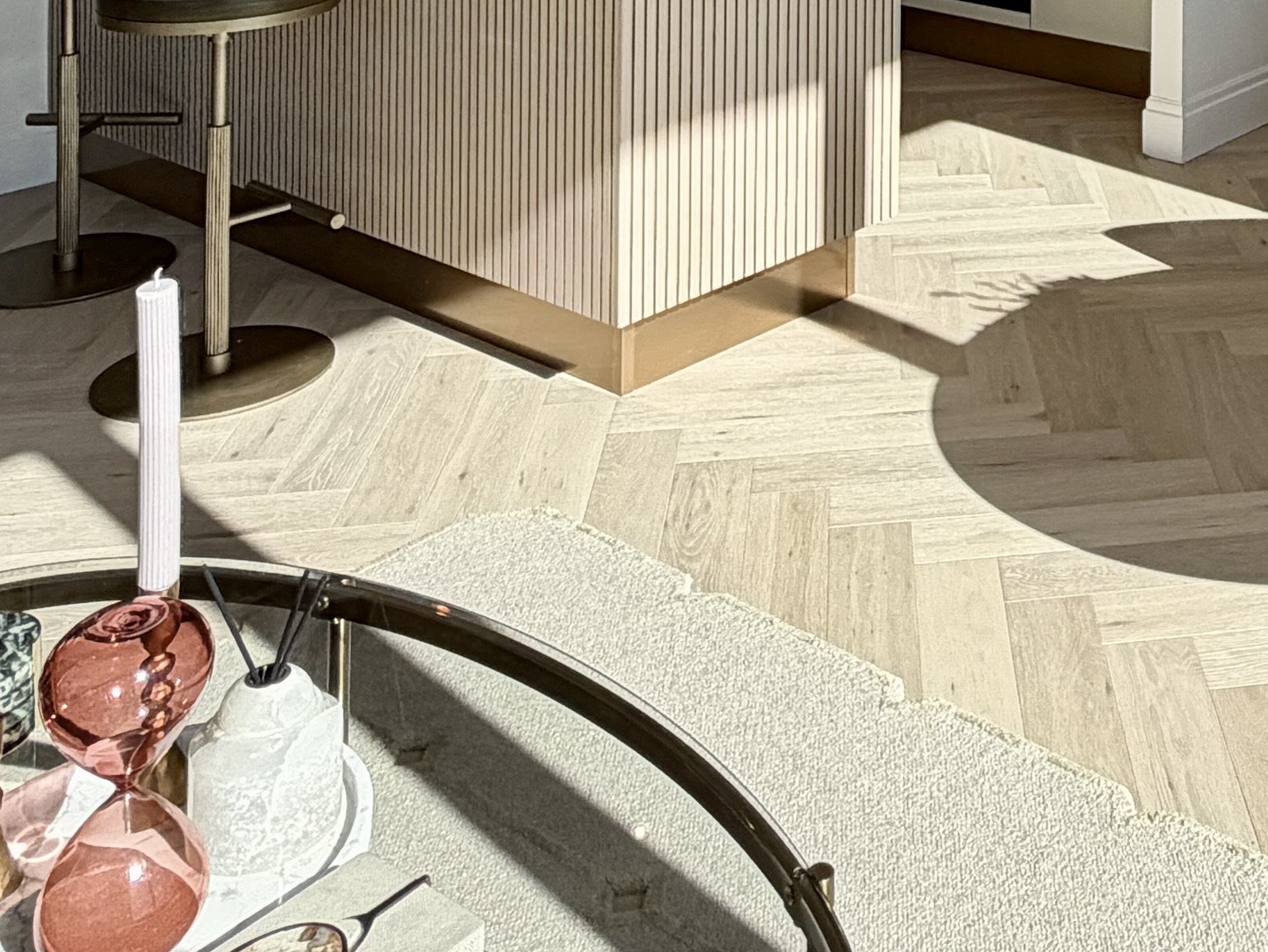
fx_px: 1832
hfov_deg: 35.3
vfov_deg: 23.9
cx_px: 1209
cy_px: -420
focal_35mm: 50
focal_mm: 2.22
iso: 40
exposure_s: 1/625
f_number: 2.2
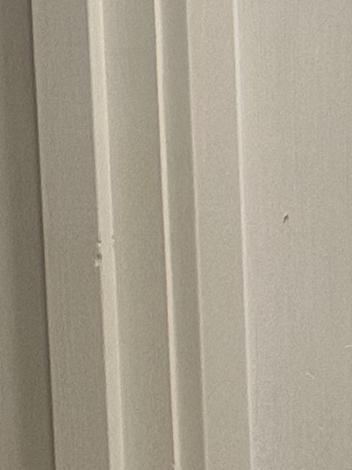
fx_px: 2455
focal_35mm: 181
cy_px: -783
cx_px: 1124
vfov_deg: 9.3
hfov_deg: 7.1
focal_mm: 6.86
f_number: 1.78
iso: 160
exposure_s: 1/60
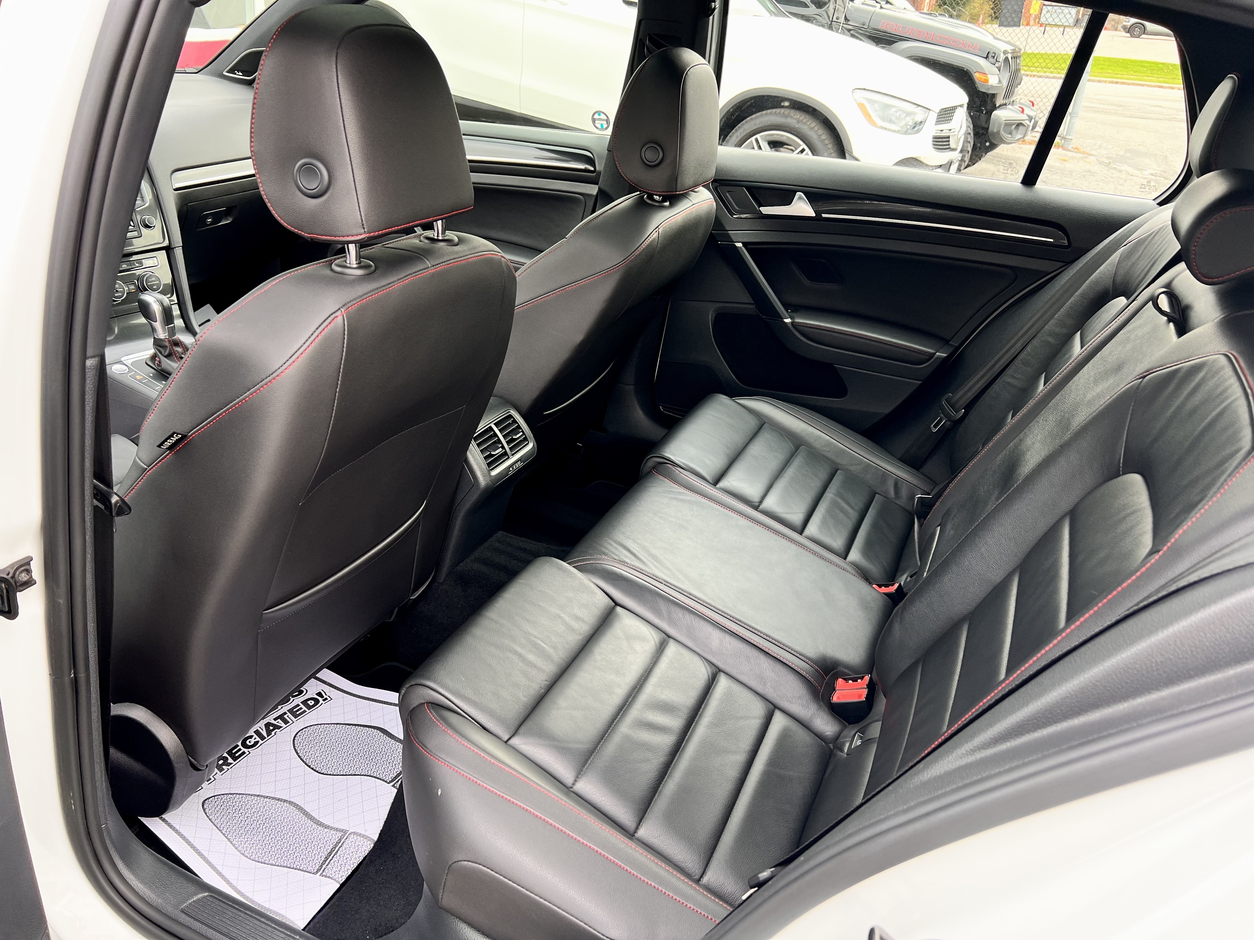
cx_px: 627
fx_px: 942
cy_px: 470
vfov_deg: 53.1
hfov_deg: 67.3
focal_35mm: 26
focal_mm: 5.7
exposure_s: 1/121
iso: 64
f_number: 1.5
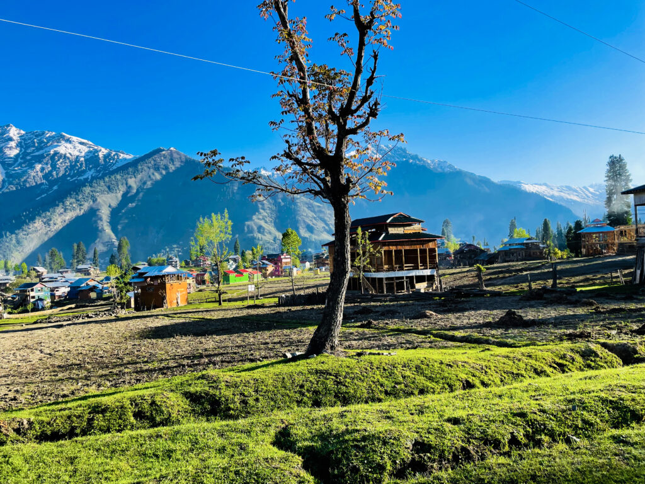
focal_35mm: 26
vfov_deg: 53.1
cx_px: 322
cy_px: 242
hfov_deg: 67.3
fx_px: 484
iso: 32
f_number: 1.6
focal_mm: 4.2
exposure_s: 1/1453
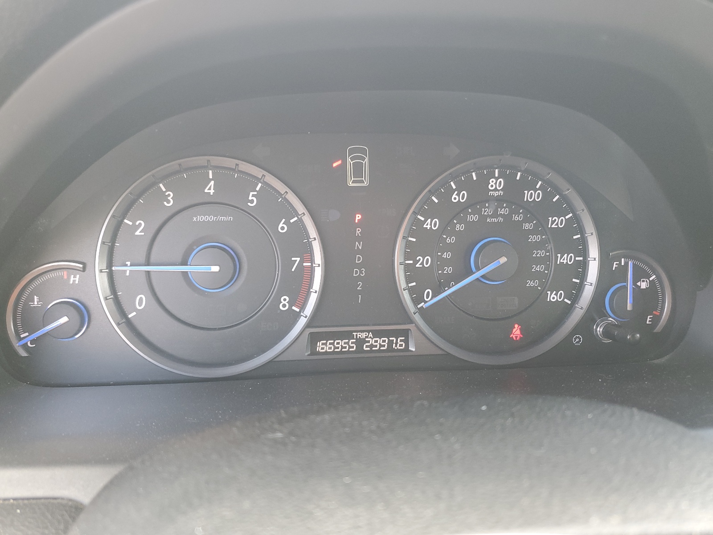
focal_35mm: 26
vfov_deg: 53.1
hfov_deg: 67.3
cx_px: 356
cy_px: 268
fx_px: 536
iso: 65
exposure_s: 1/60.2
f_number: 1.5
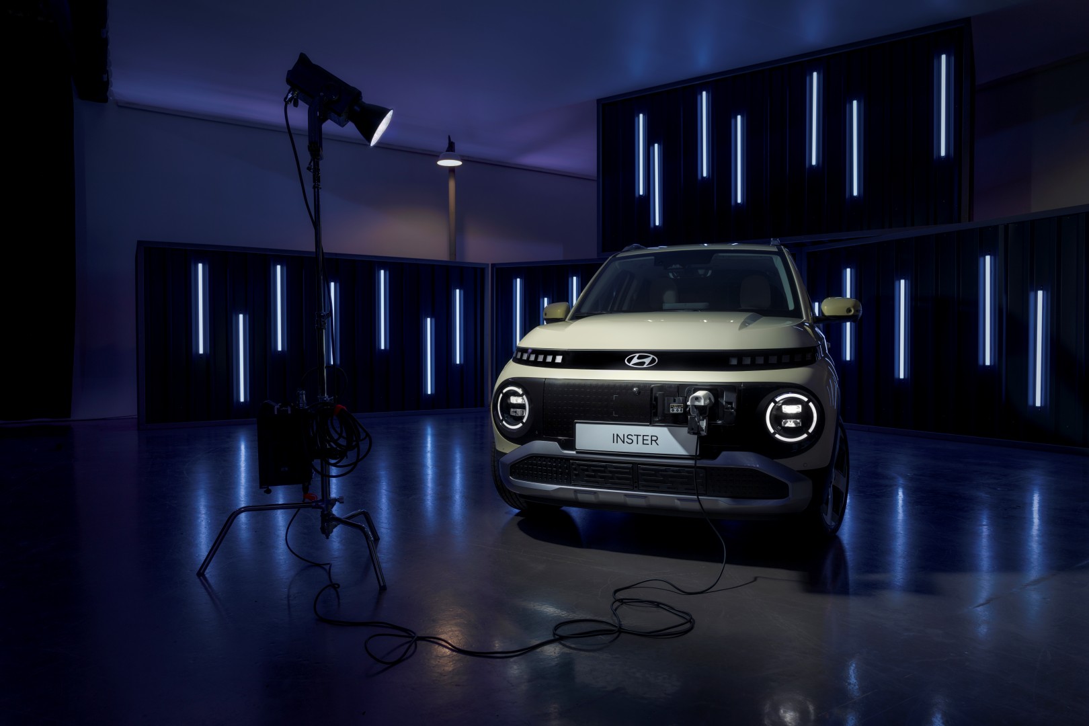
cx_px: 544
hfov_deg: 76.1
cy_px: 363
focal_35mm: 23
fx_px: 696
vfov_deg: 55.1
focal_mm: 23
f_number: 5.6
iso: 50
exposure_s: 1/2
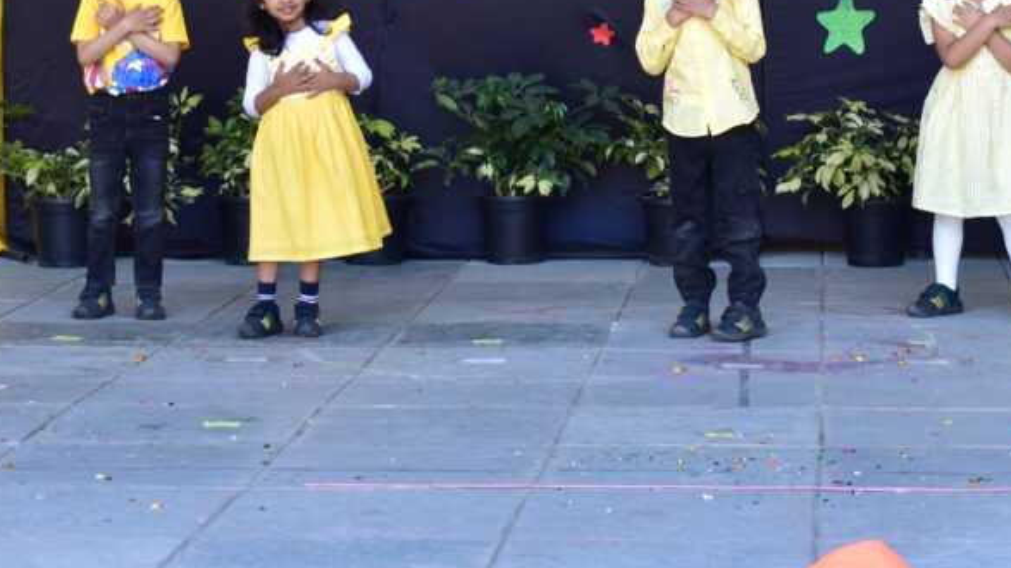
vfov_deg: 9.0
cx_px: 773
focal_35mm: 135
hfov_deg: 15.8
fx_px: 3619
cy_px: 169
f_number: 5.6
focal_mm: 42
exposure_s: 1/60
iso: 250
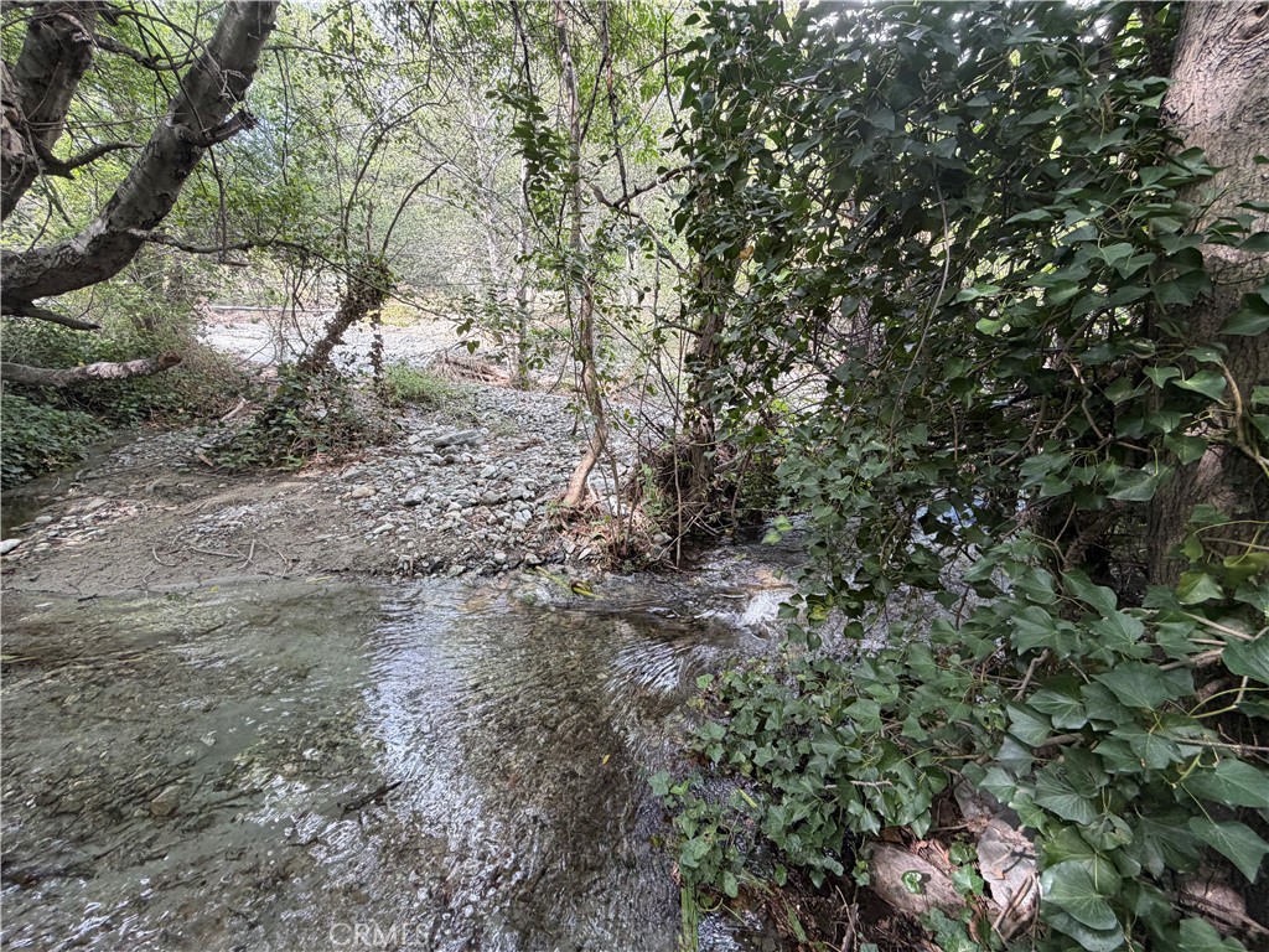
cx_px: 634
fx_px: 513
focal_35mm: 14
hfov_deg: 102.1
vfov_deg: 85.7
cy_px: 476
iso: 125
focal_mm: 2.22
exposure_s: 1/121
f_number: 2.2
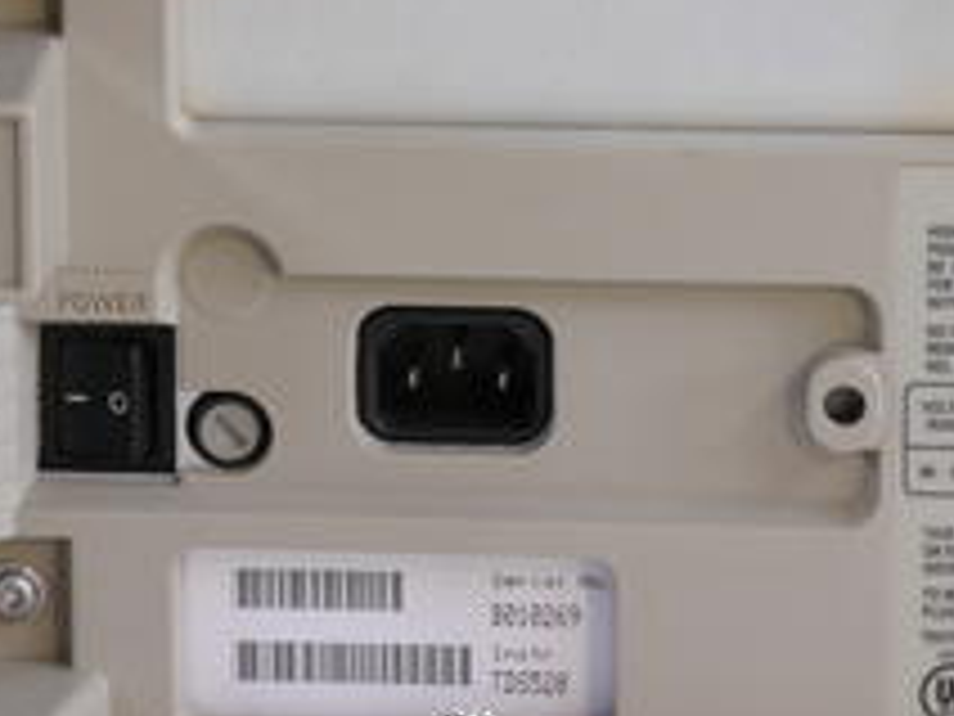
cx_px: 360
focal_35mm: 305
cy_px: 293
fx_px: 8406
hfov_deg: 6.5
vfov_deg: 4.9
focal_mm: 81
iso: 800
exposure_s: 1/2.5
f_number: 22
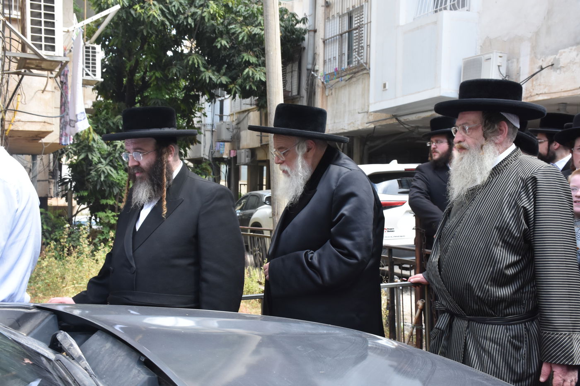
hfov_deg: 47.9
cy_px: 193
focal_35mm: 40
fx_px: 652
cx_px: 290
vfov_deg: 33.0
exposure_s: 1/125
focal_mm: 27
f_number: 14
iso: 800
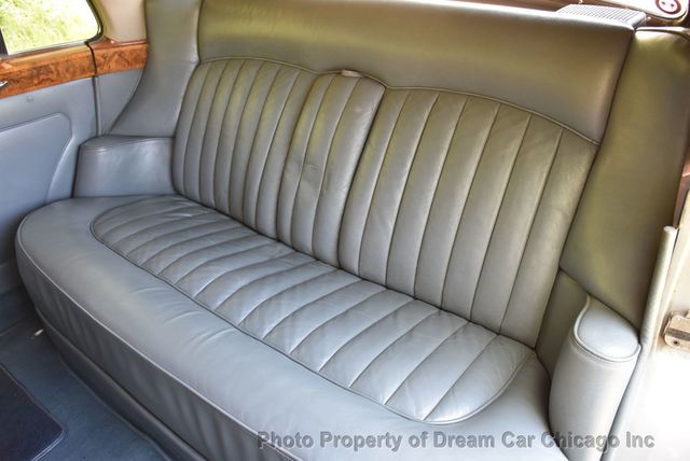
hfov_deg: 67.3
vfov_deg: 48.0
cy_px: 230
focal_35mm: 27
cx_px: 345
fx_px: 518
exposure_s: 1/80
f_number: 4.5
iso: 800
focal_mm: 18
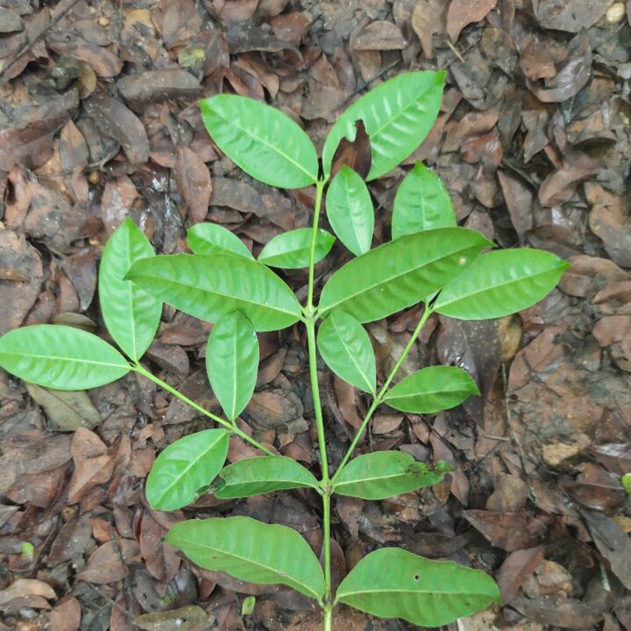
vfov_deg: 50.4
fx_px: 660
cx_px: 300
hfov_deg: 51.1
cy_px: 407
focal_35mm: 32
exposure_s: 1/60
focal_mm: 5.23
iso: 250
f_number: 1.8
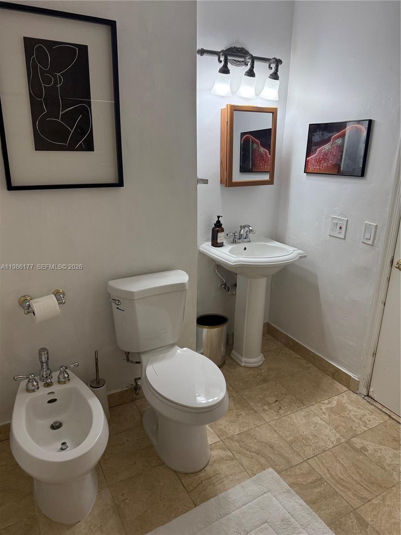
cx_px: 200
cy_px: 268
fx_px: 371
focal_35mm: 24
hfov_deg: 56.8
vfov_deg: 71.6
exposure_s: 1/193
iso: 200
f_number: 1.78
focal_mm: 6.76
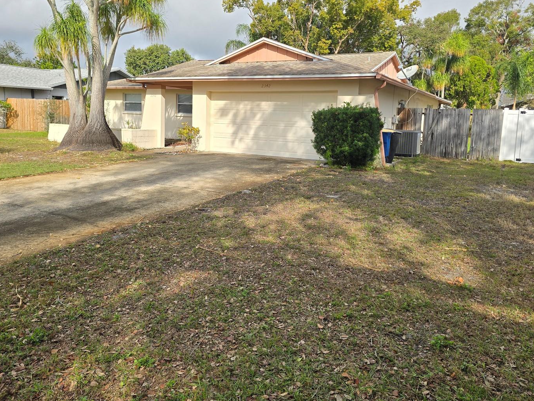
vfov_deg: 51.1
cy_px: 168
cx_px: 266
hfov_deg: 65.3
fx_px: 416
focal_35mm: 27
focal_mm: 6.3
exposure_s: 1/709
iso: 12
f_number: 1.7
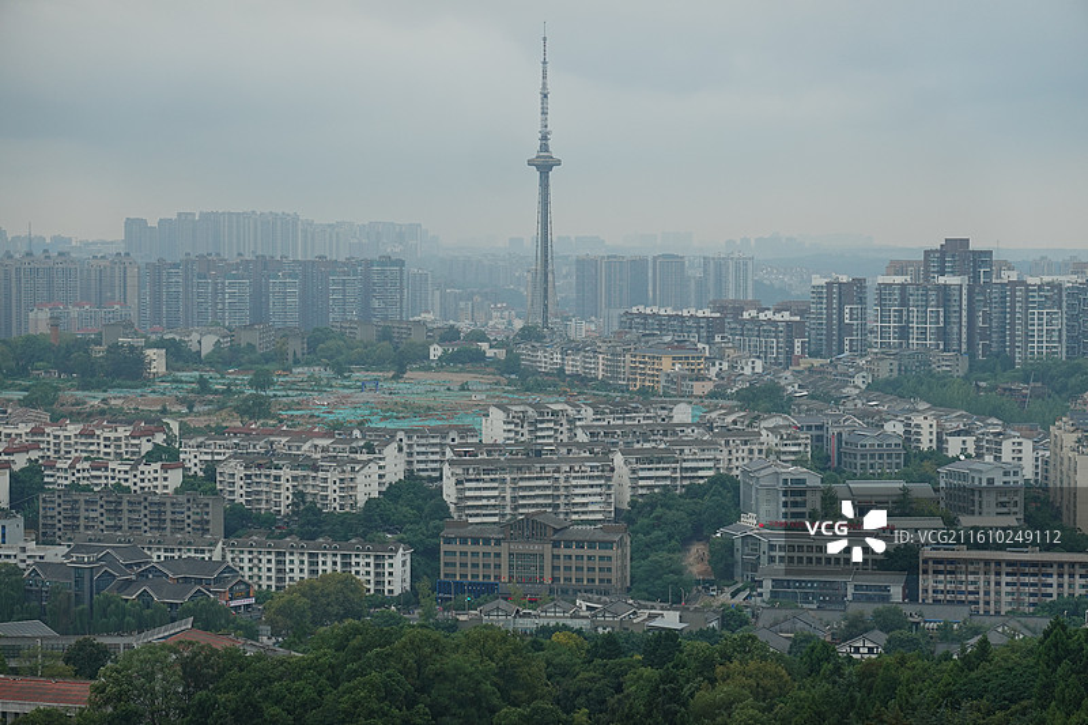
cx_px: 544
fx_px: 3082
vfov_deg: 13.4
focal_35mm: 102
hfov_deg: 20.0
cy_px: 362
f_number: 4
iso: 125
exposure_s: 1/125
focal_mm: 37.41
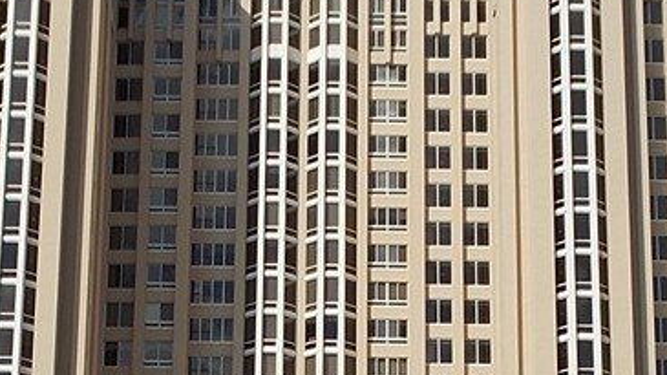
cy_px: 413
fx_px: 1839
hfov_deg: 20.6
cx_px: 291
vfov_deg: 11.5
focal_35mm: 104
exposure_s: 1/200
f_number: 9.2
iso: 80
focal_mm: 6
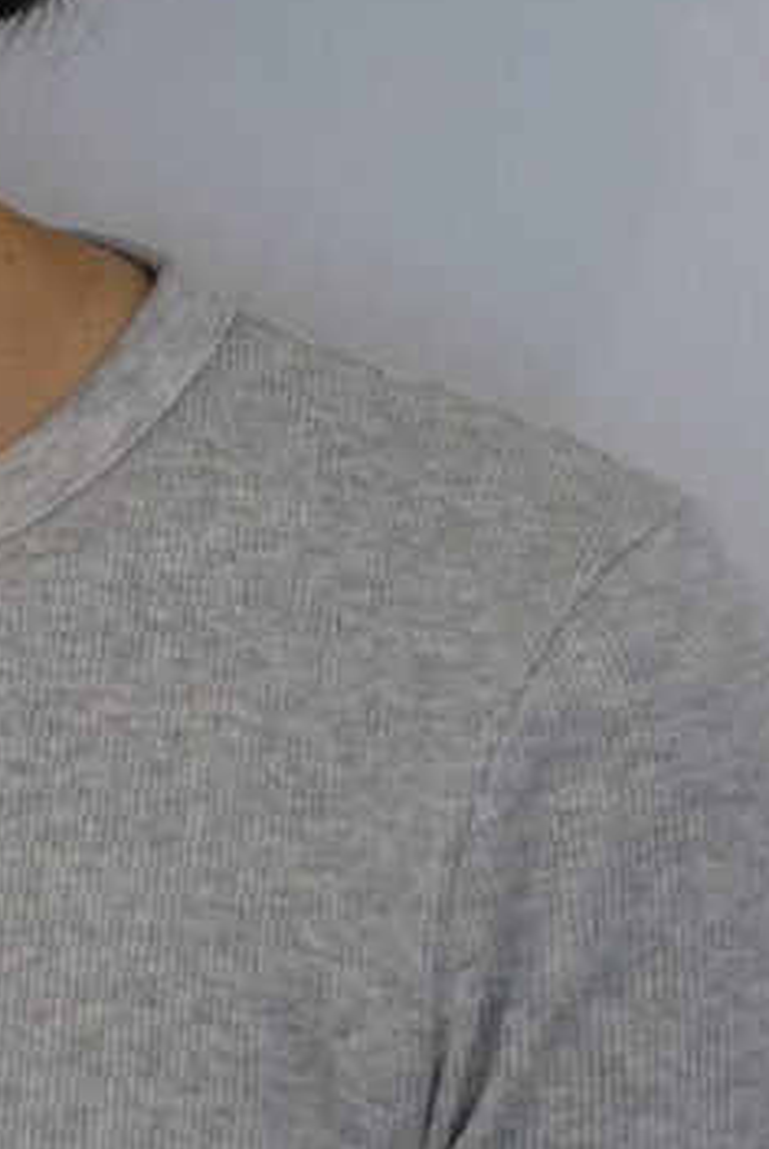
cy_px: -23
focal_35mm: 198
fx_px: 6325
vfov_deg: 10.3
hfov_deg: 6.9
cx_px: -301
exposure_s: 1/200
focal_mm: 15.76
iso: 1250
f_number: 4
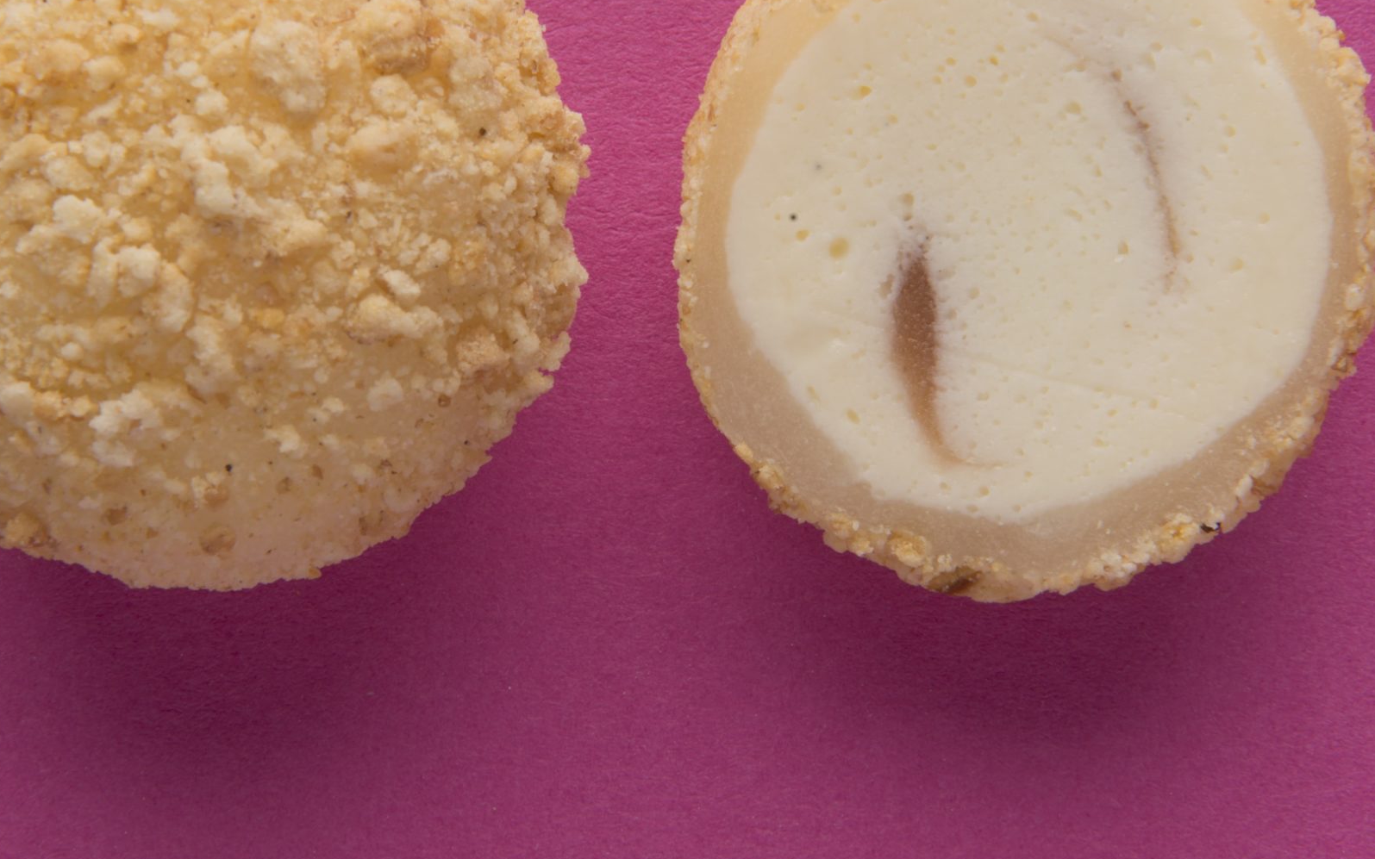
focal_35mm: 108
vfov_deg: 12.1
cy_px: 340
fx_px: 4047
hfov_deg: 19.3
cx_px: 594
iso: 100
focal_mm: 66
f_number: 20
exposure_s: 1/160
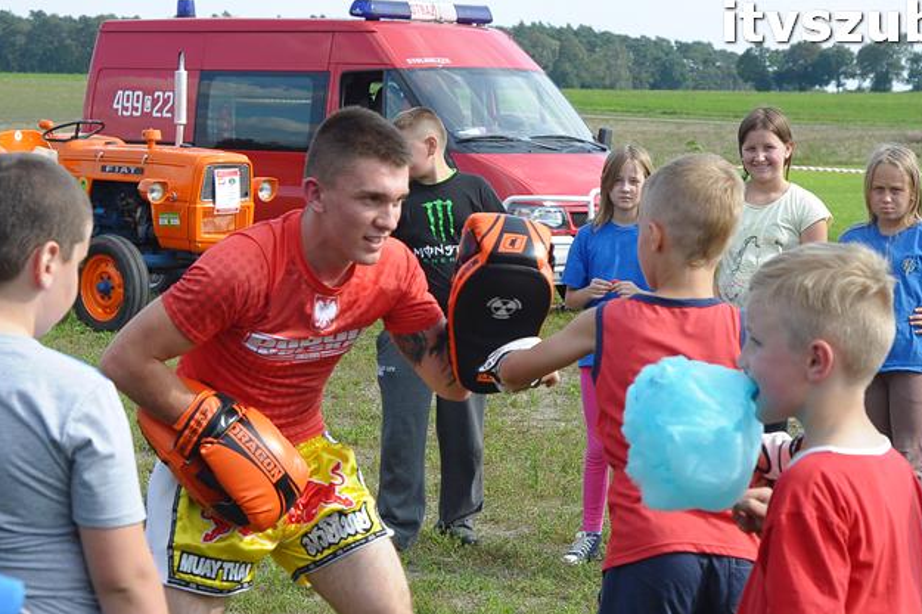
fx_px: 2713
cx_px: 497
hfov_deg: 19.3
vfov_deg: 12.9
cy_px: 370
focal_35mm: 106
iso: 400
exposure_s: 1/400
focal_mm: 52
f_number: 8
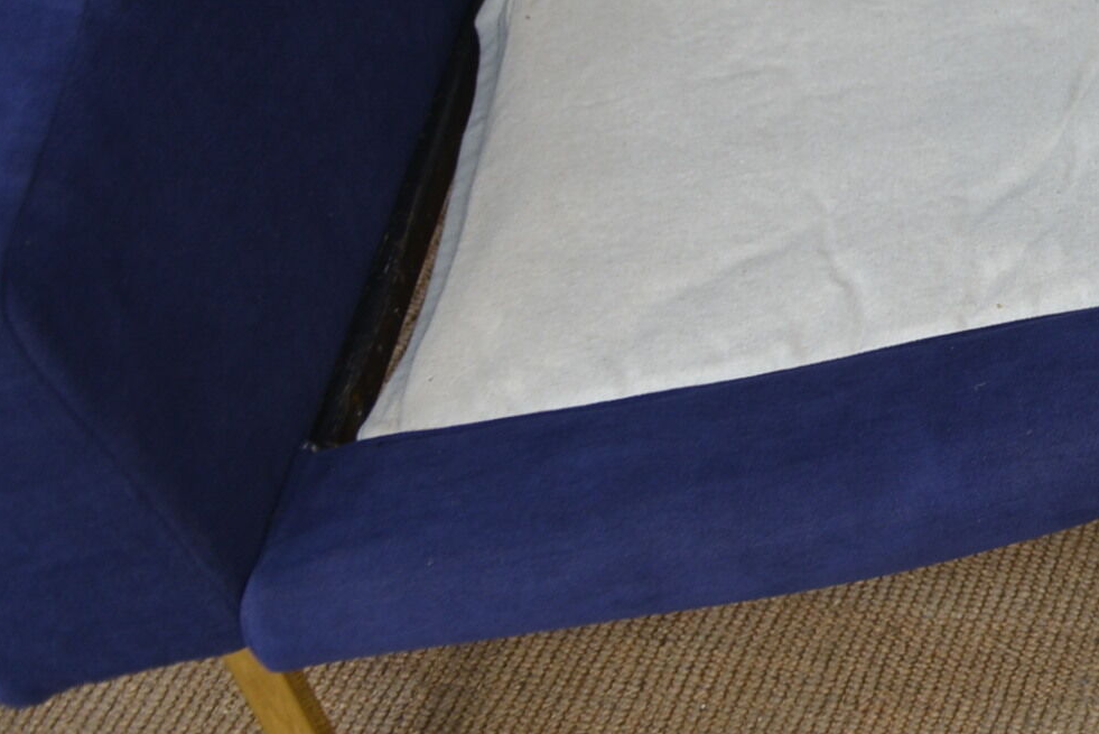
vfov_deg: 14.8
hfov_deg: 17.7
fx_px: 2749
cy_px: -104
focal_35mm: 90
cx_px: 2038
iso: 400
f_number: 3.5
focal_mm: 24
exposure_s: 1/50
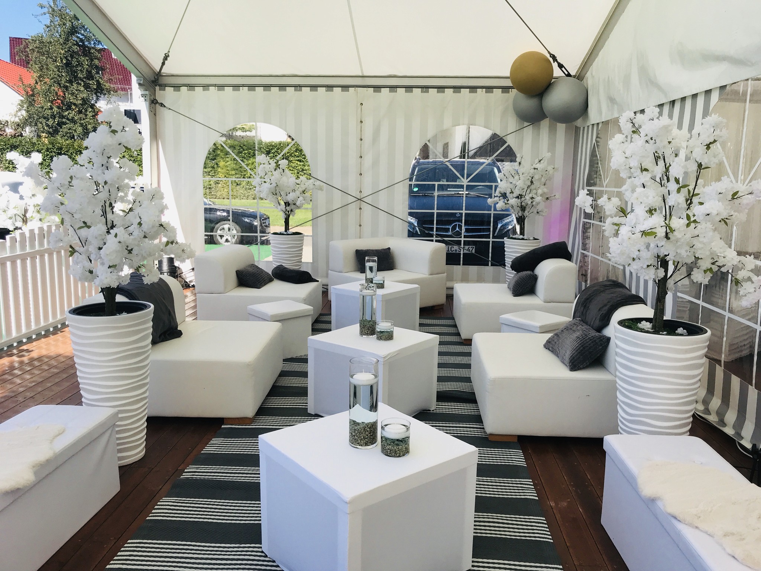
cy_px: 286
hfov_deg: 63.4
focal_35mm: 28
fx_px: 616
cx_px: 380
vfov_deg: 49.7
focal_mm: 3.99
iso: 20
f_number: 1.8
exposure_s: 1/1153
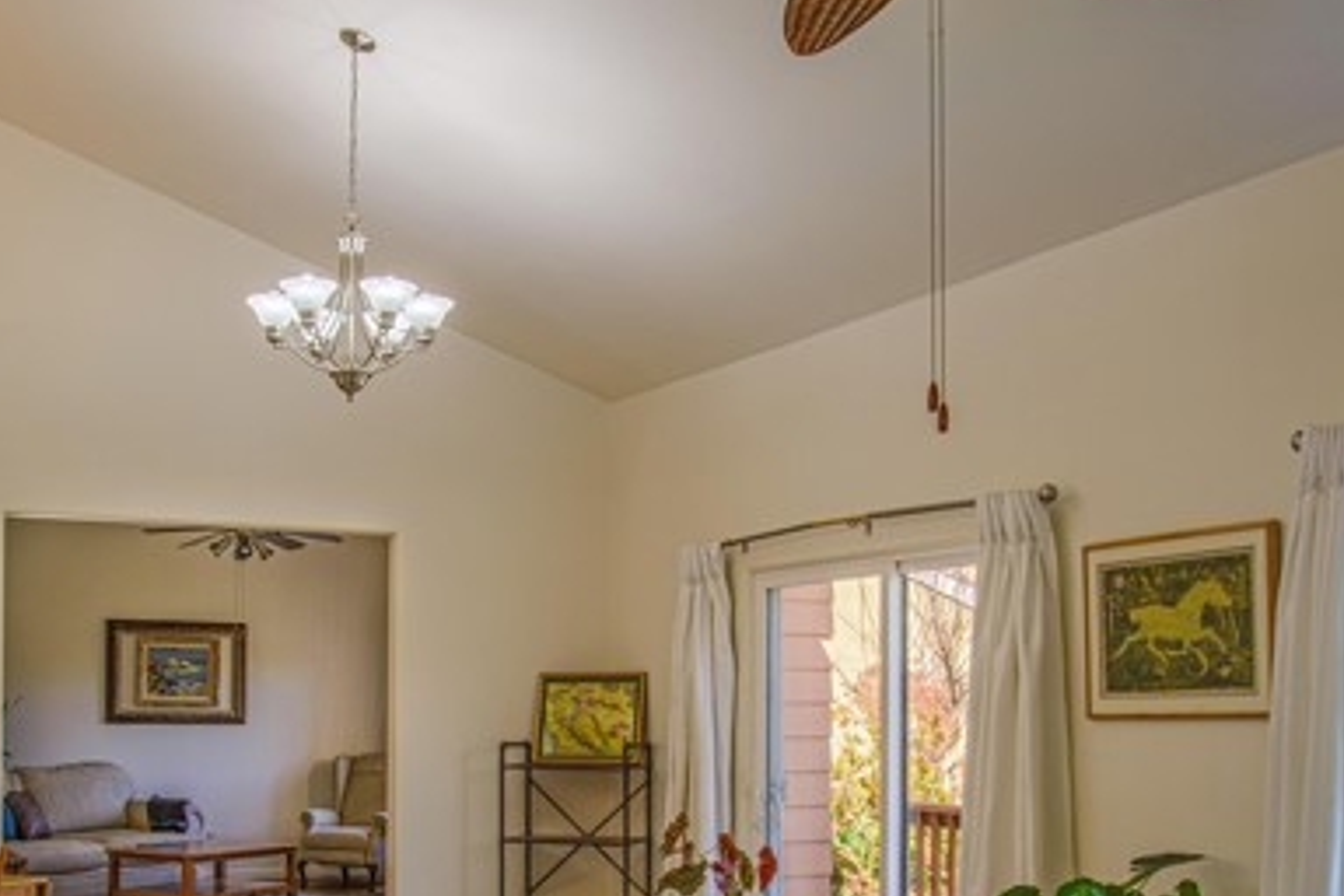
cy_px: 719
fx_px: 1493
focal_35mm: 40
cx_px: 588
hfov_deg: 48.3
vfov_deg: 32.5
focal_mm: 24
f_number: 9
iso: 200
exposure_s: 1/125
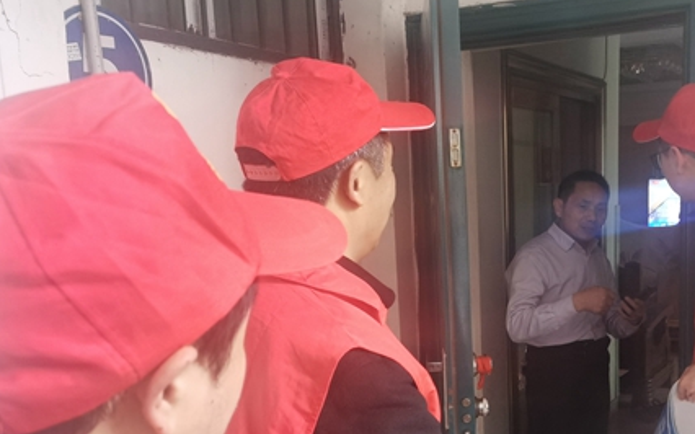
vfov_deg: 29.2
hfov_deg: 45.3
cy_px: 348
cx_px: 481
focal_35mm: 43
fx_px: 814
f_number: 1.6
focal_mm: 5.56
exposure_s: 1/50
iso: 320
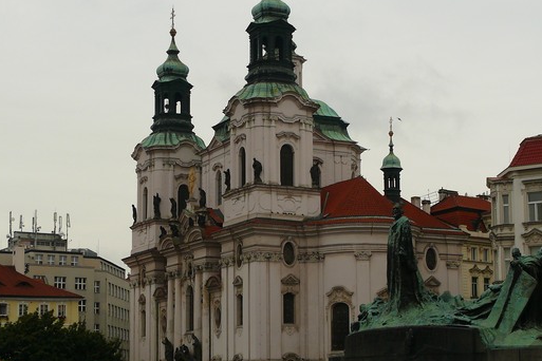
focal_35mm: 79
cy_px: 242
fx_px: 1189
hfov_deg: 25.7
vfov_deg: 17.2
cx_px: 254
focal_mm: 11
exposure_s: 1/100
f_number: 4
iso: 100
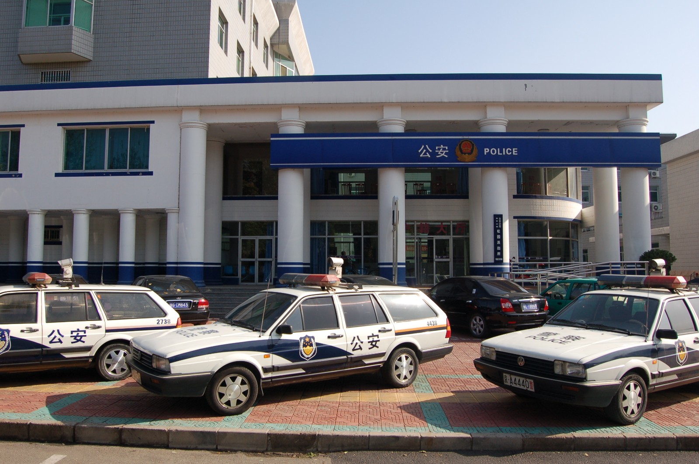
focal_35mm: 27
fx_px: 524
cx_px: 350
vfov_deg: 47.8
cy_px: 232
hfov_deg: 67.4
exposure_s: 1/320
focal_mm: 18
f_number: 9
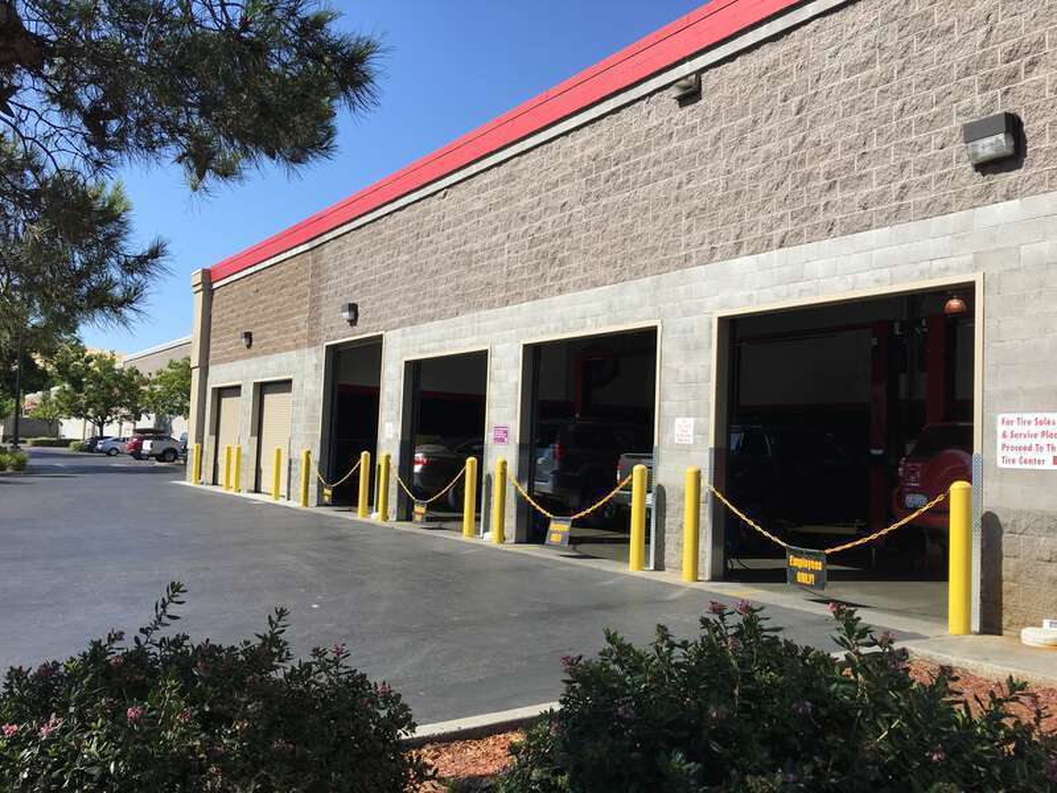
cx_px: 528
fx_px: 886
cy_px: 396
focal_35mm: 29
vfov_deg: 48.2
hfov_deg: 61.7
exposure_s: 1/1350
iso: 25
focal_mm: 4.15
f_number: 2.2
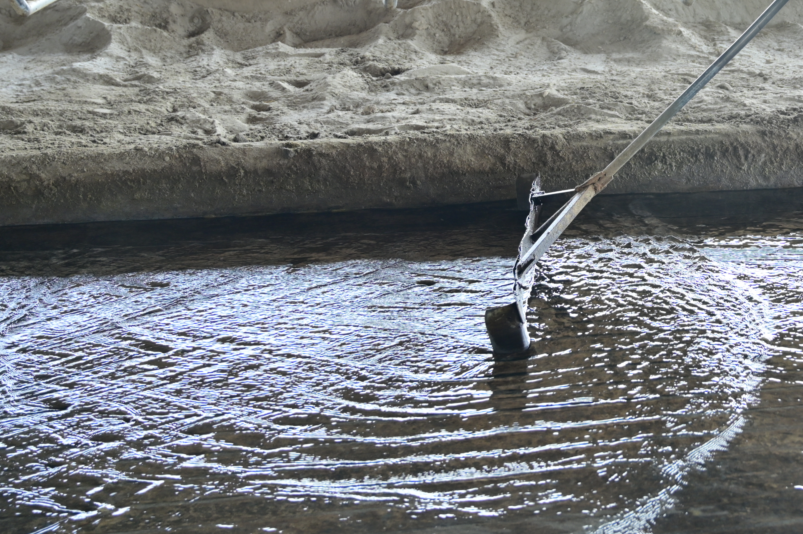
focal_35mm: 60
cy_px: 63
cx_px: 706
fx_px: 1335
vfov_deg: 22.1
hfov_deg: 32.0
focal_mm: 33.5
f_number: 4
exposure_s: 1/100
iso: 200
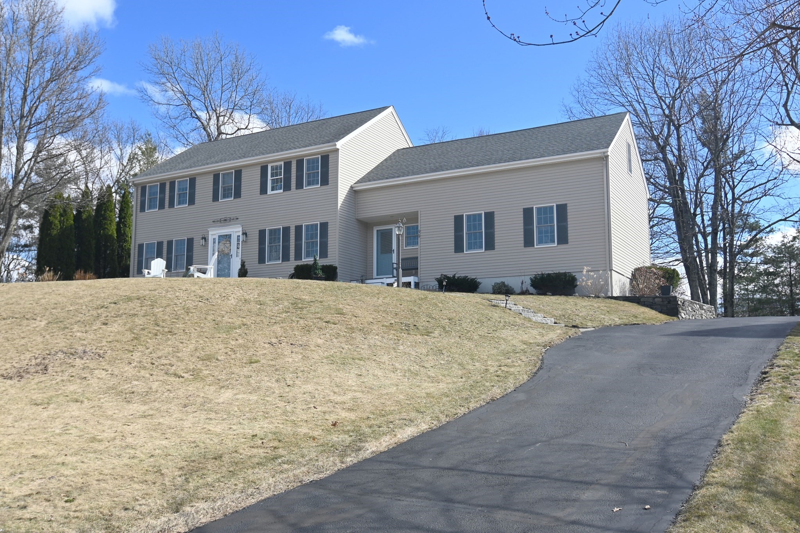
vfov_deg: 40.0
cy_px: 266
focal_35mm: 33
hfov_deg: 57.2
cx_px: 400
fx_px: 733
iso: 100
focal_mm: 22
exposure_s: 1/320
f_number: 6.3
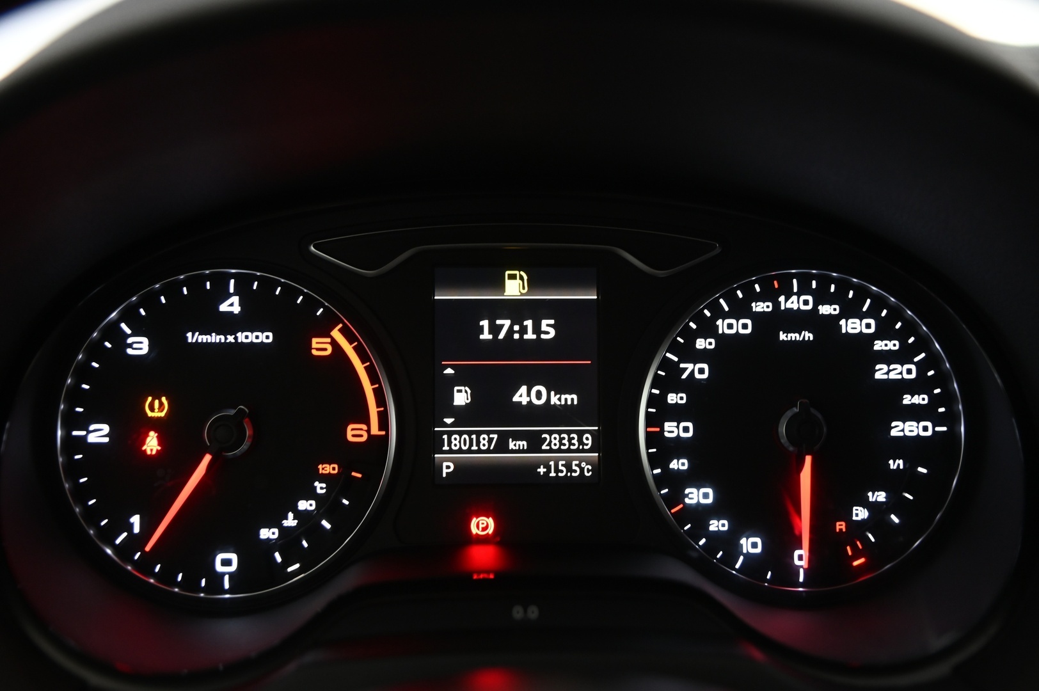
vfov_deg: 35.0
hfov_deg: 50.7
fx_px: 1096
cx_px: 520
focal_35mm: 38
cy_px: 346
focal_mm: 38
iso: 2000
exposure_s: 1/25
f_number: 4
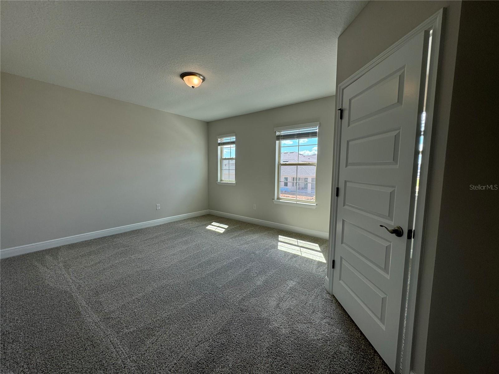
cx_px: 250
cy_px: 187
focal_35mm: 14
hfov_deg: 102.1
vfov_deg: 85.7
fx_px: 202
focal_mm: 2.22
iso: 40
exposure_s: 1/153
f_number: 2.2
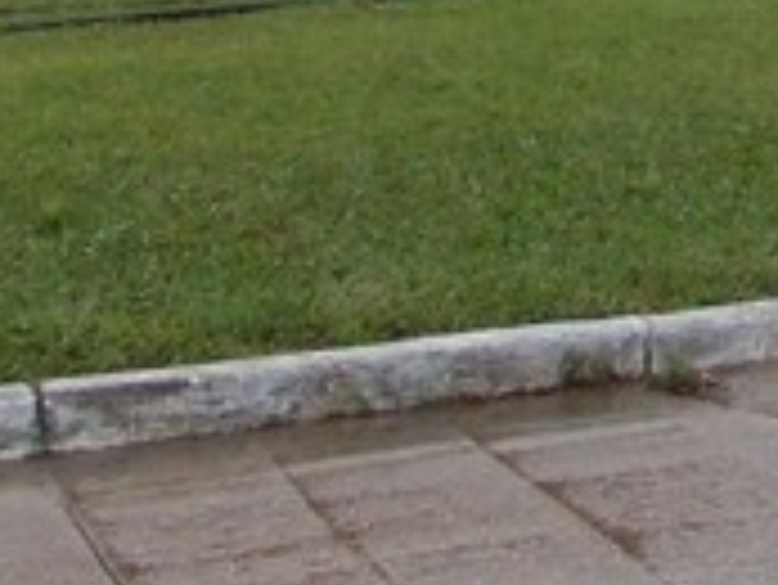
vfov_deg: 11.2
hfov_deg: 14.7
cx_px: 1192
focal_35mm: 124
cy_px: -428
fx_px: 2789
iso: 80
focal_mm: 4
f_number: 2.7
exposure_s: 1/400
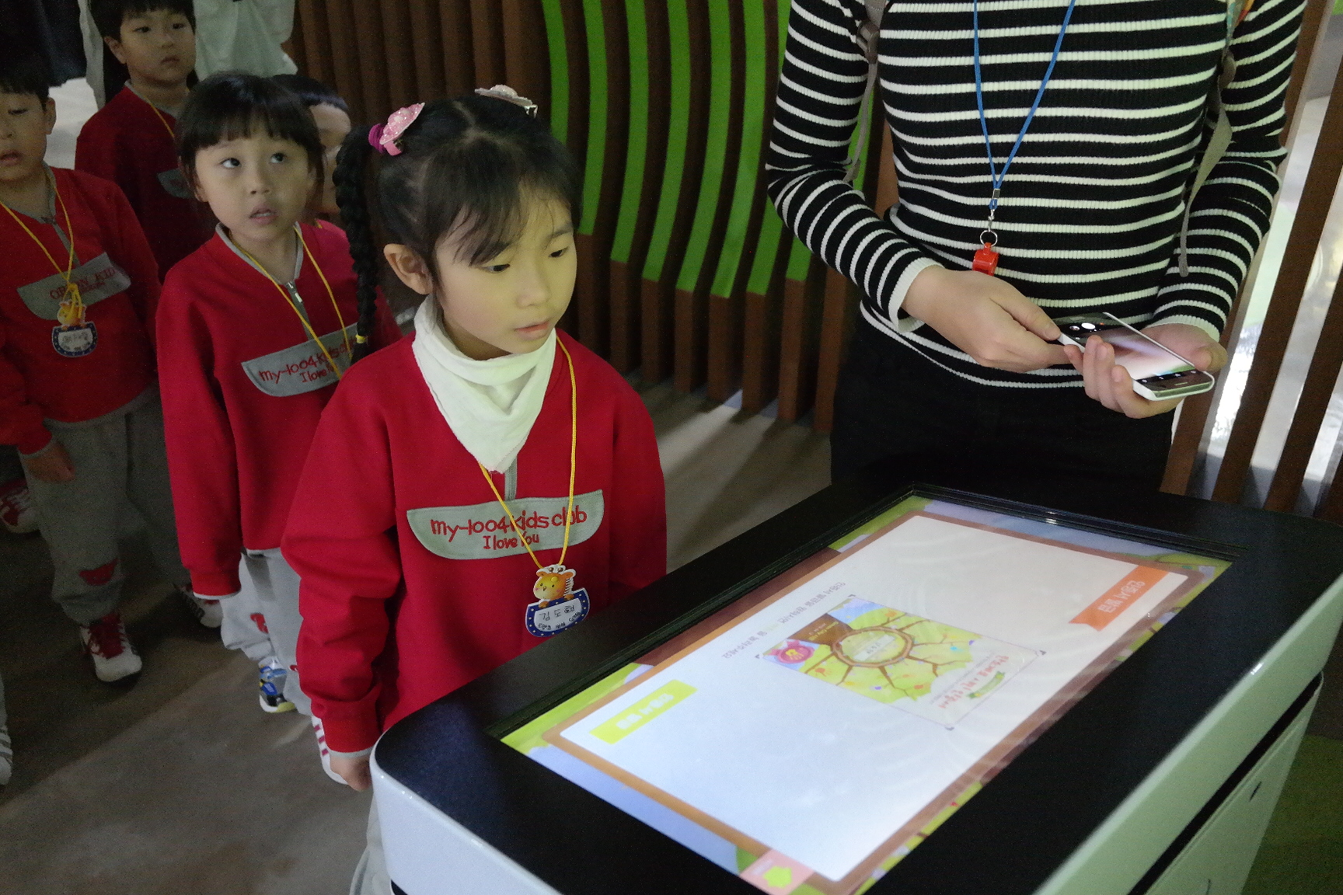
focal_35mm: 30
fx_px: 1119
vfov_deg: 43.6
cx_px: 672
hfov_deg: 61.9
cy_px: 448
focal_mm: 20
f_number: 3.5
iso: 3200
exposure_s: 1/40
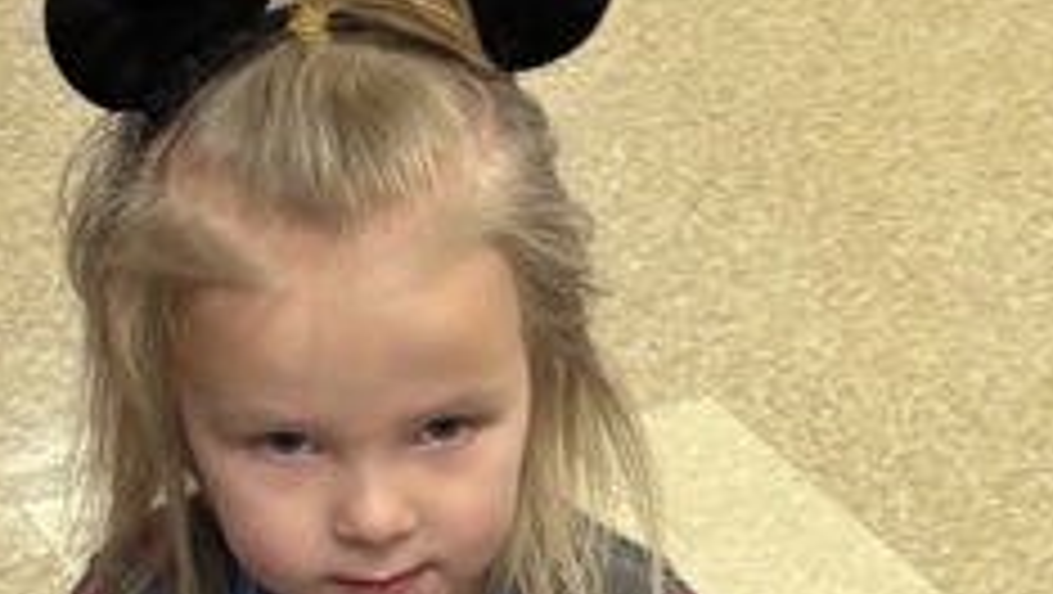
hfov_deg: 17.2
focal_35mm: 124
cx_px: 698
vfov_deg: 9.4
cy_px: 990
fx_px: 3465
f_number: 1.6
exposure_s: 1/60
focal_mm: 5.96
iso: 100
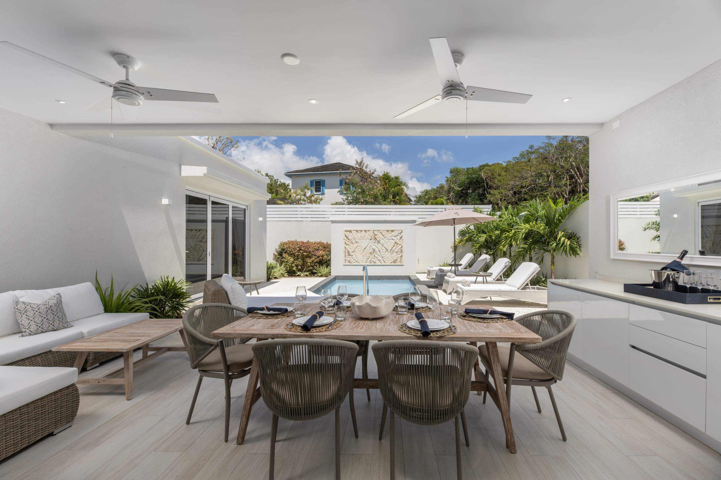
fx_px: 280
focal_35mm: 14
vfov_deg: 81.2
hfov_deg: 104.3
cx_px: 360
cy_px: 240
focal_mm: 14
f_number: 11
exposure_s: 1/160
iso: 100
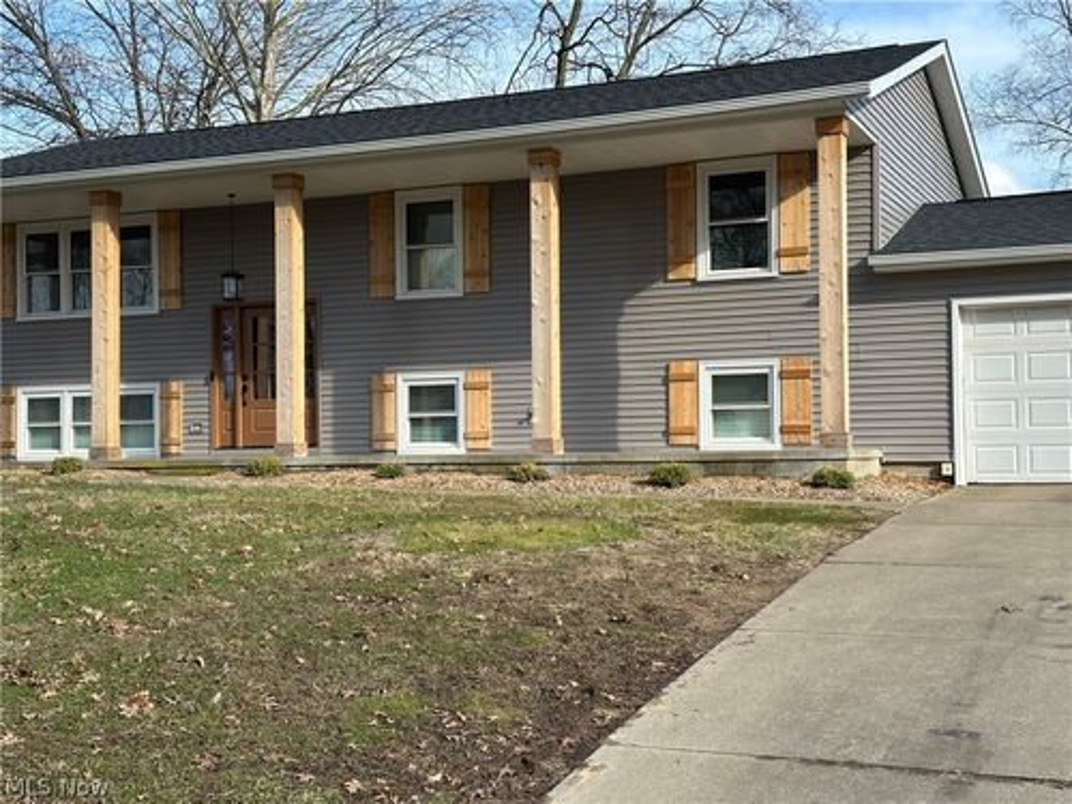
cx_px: 536
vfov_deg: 30.3
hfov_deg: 39.7
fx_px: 1486
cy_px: 402
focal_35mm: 48
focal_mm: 6.86
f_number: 1.78
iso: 64
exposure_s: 1/1639
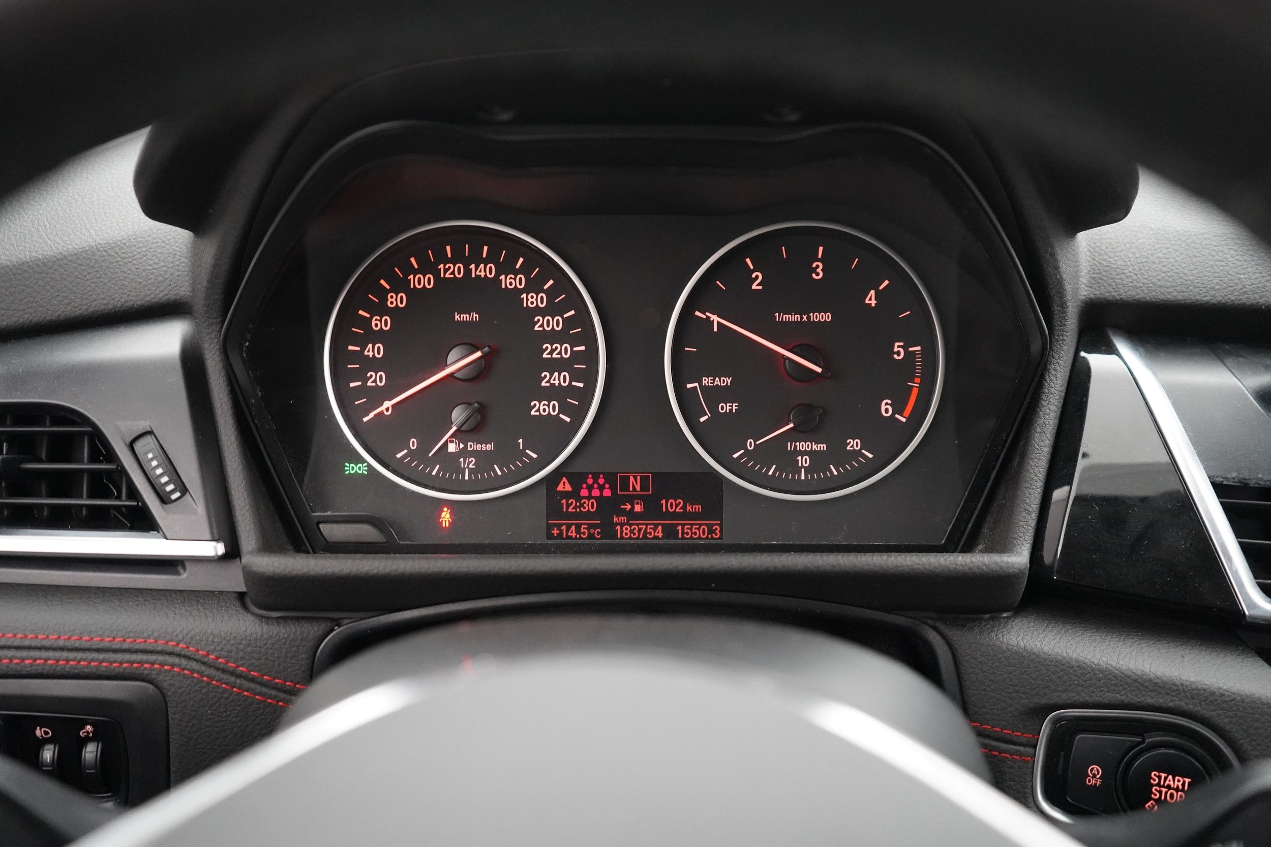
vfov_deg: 42.3
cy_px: 424
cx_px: 636
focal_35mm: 31
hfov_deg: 60.3
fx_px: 1094
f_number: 3.5
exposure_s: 1/60
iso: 10000
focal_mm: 31
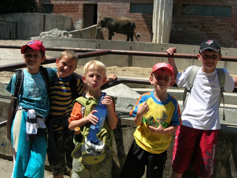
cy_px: 89
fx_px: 260
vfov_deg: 37.7
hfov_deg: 49.0
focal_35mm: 38
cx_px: 118
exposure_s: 1/570
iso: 64
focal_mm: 7.8
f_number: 4.8
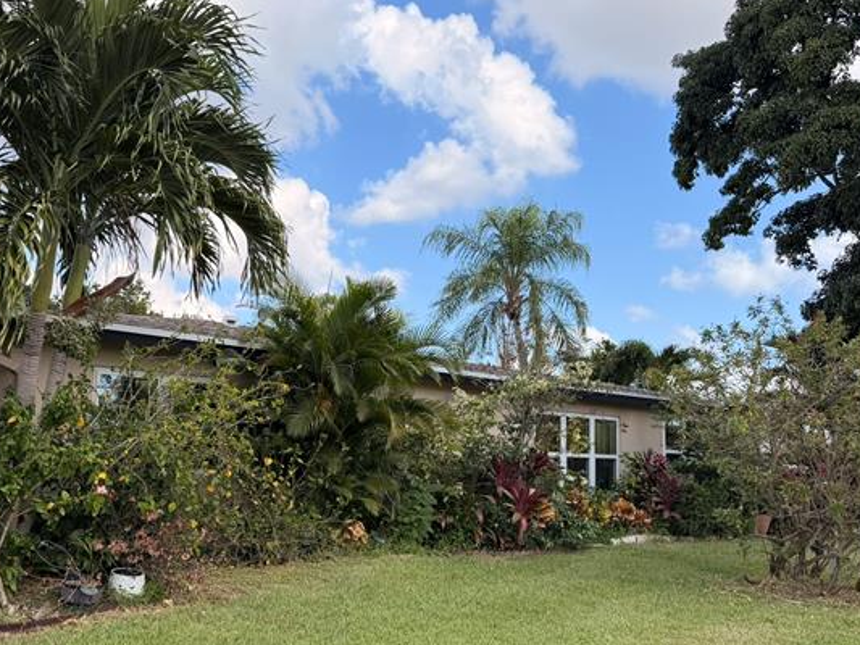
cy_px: 393
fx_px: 895
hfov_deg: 50.7
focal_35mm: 36
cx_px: 310
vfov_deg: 39.5
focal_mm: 6.76
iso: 100
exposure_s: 1/2801
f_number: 1.78
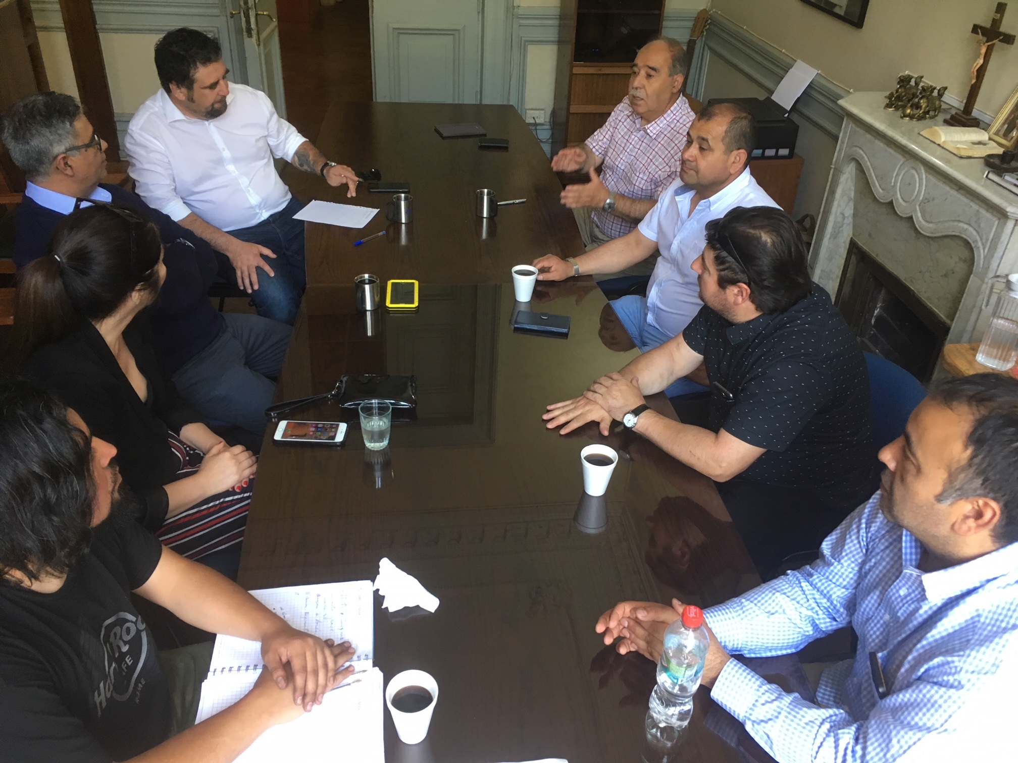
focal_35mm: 29
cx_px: 509
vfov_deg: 48.2
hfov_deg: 61.7
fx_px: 853
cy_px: 382
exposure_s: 1/33
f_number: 2.2
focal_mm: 4.15
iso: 125
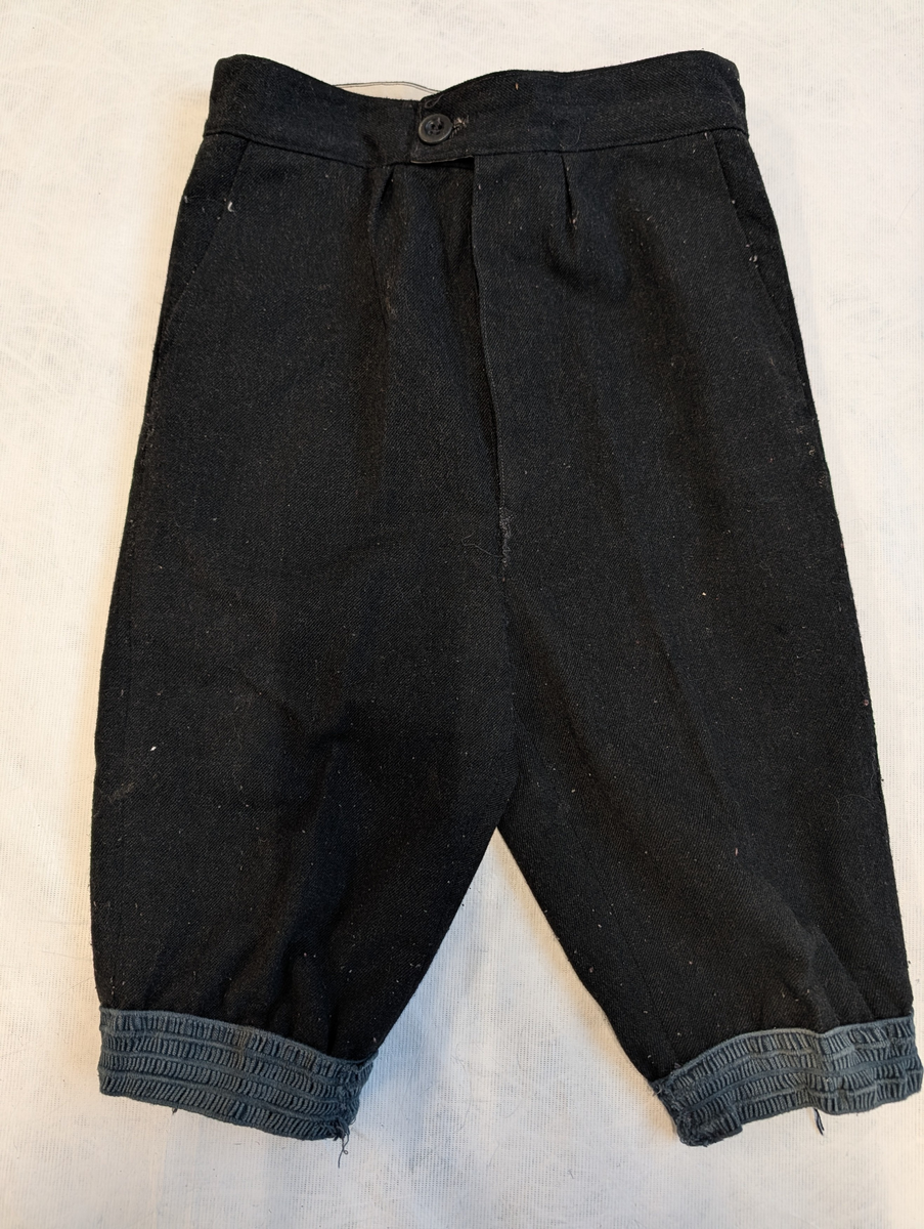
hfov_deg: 56.9
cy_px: 614
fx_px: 852
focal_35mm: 24
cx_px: 462
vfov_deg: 71.5
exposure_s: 1/45.2
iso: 77
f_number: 1.68
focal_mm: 6.9
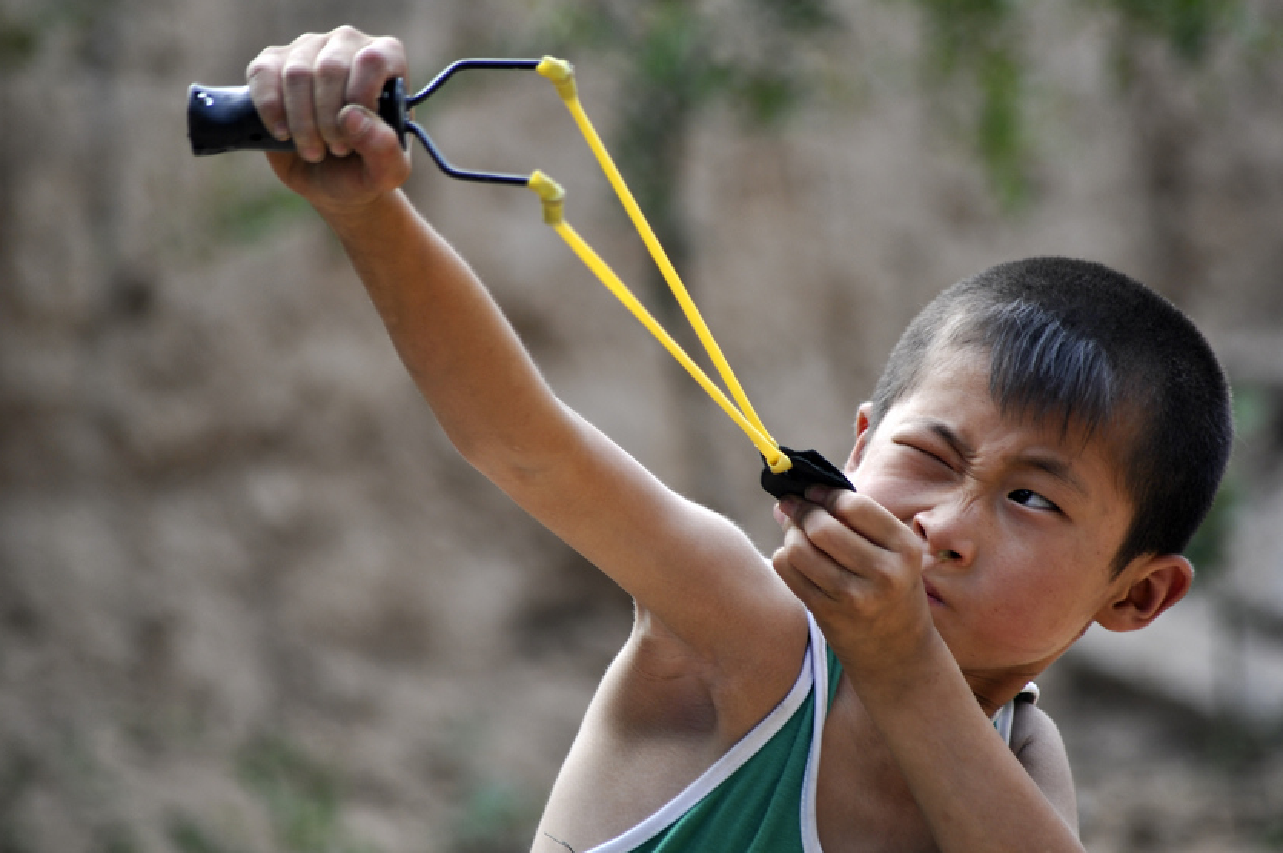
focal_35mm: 291
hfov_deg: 7.1
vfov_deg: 4.7
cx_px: 633
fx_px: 10361
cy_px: 430
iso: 400
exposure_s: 1/250
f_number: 5.3
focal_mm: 270
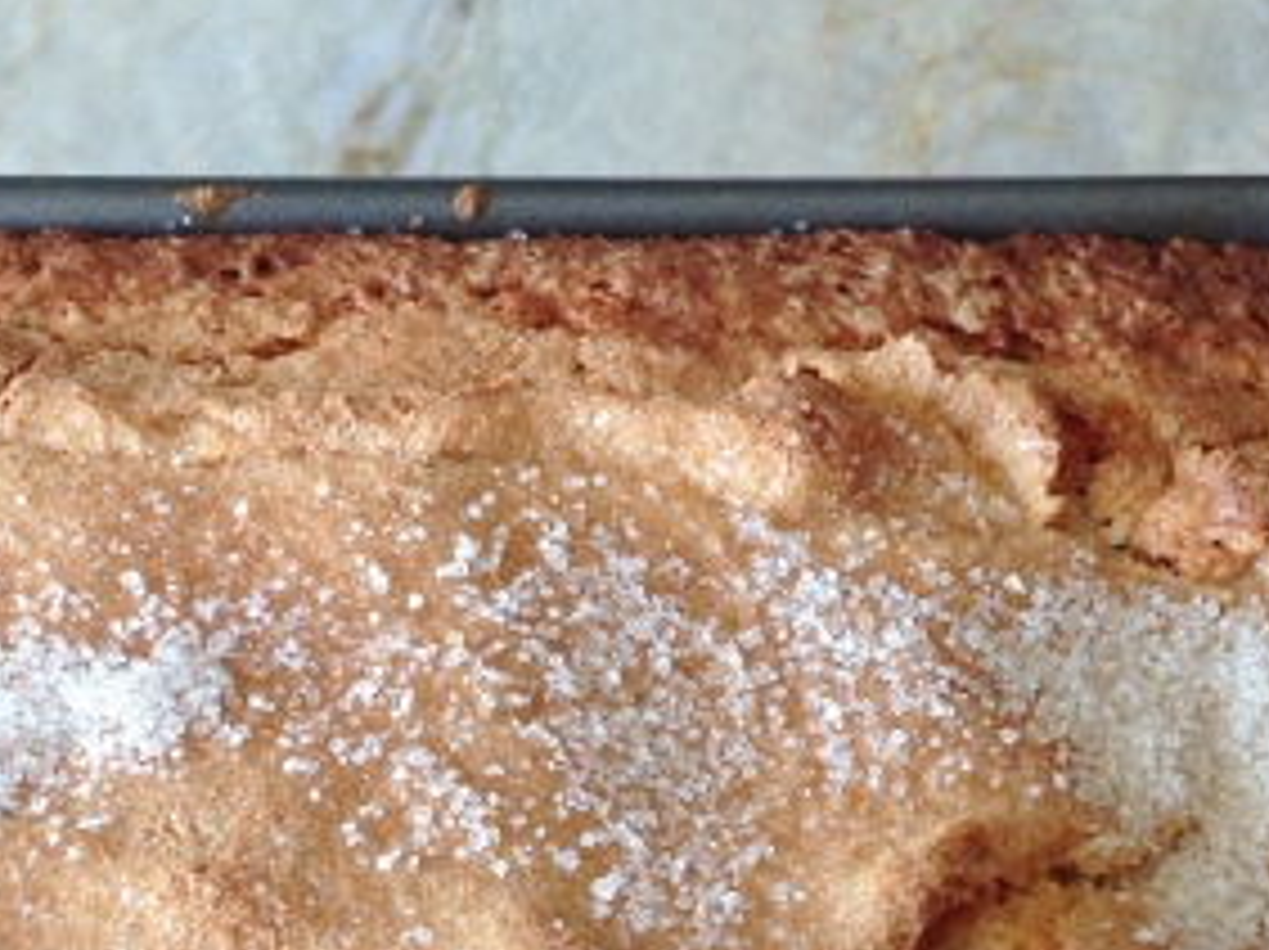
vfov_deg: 19.3
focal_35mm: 75
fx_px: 2747
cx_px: 320
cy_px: 810
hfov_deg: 25.7
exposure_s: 1/60
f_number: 2.4
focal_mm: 4.12
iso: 64
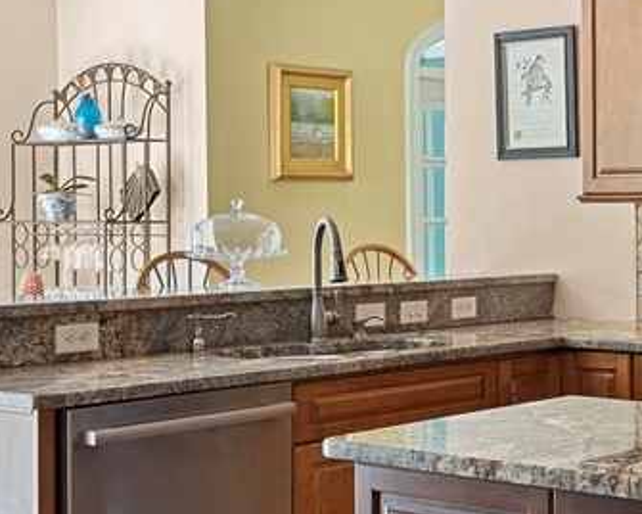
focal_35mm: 73
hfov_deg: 23.4
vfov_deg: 21.0
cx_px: 810
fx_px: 1387
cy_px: 211
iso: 800
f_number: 8
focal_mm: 24
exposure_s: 1/2
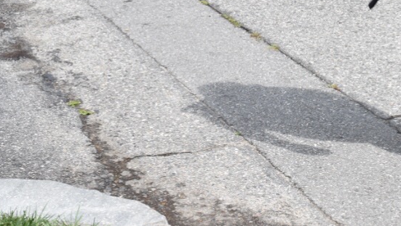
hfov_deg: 18.2
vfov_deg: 10.0
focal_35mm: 116
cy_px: -165
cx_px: 362
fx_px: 1229
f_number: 10
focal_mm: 25
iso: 100
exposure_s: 1/100
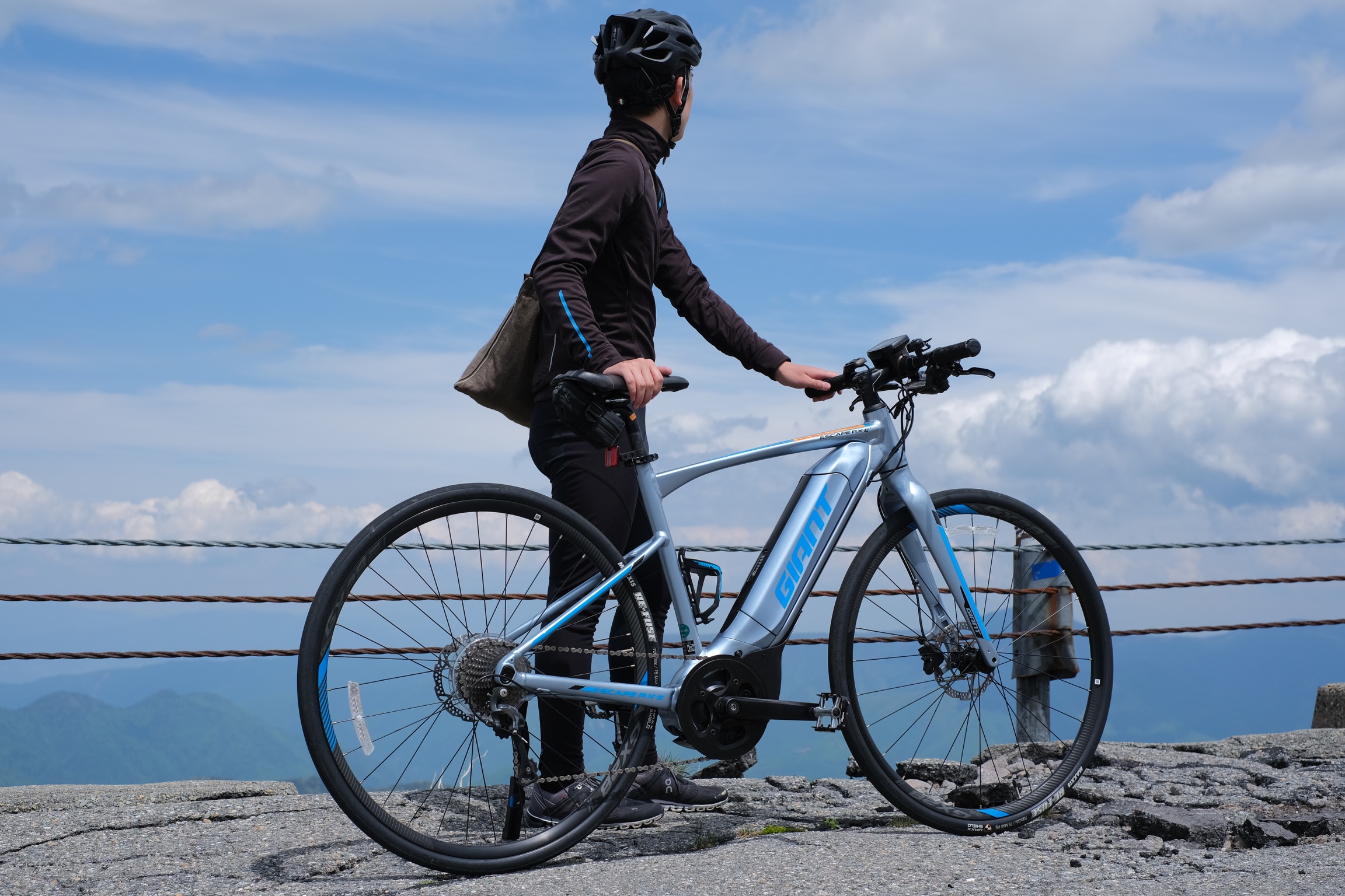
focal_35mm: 53
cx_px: 672
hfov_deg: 37.5
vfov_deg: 25.5
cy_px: 448
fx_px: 1980
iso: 160
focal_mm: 35
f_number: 5
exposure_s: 1/1000
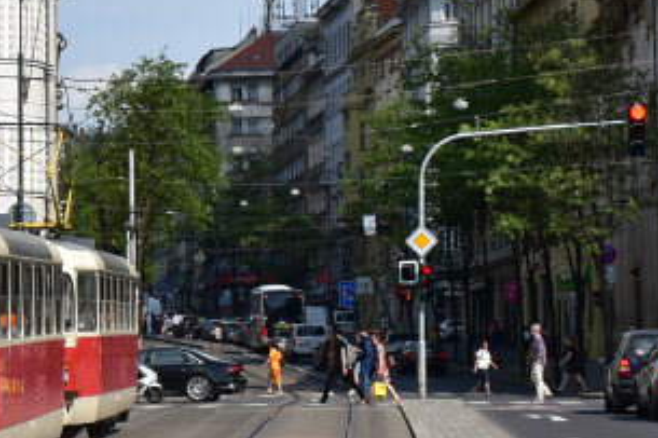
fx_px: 3507
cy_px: 165
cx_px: -401
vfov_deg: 7.1
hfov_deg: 10.3
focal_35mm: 192
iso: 250
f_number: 11
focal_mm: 30
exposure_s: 1/500
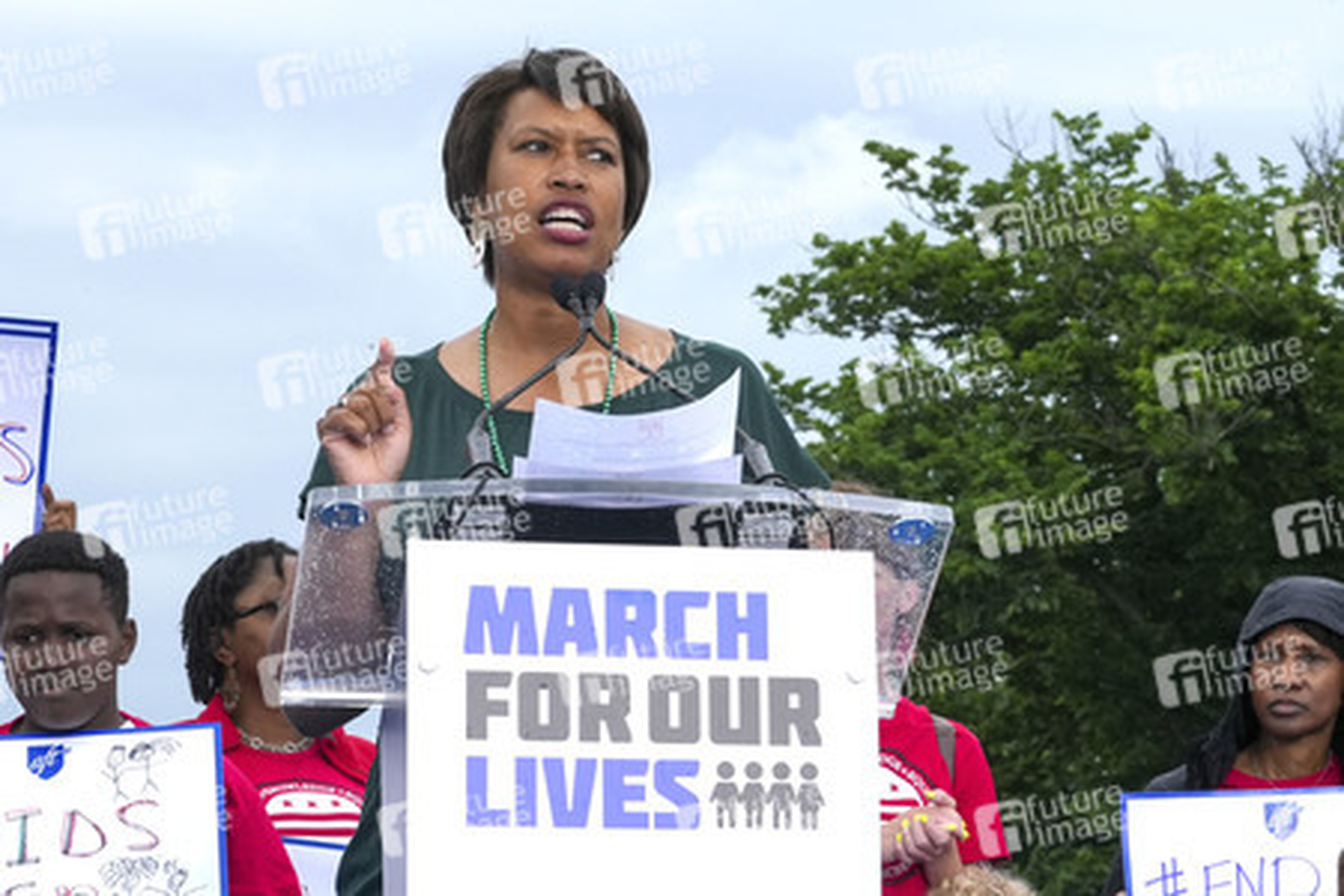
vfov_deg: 11.3
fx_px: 4517
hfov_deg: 16.9
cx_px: 672
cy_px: 448
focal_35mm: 121
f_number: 22
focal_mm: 121
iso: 3200
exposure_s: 1/500
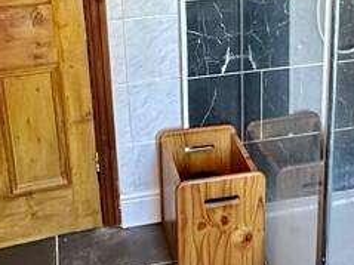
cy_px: 34
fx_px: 613
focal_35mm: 60
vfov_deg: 23.8
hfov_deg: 31.9
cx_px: 237
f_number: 2.2
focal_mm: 2.22
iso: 800
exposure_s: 1/60
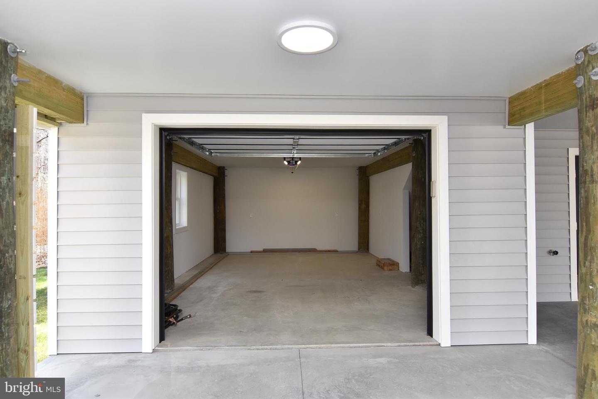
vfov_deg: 59.6
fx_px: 349
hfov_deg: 81.2
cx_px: 299
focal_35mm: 21
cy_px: 200
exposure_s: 1/160
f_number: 6.3
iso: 500
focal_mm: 14
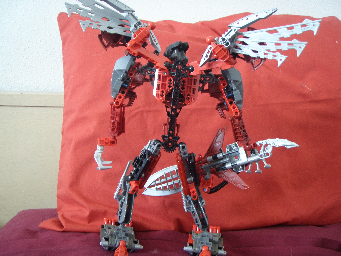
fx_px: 374
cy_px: 128
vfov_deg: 37.7
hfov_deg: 49.0
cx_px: 170
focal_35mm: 38
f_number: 3.5
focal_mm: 6.7
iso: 200
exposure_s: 1/8
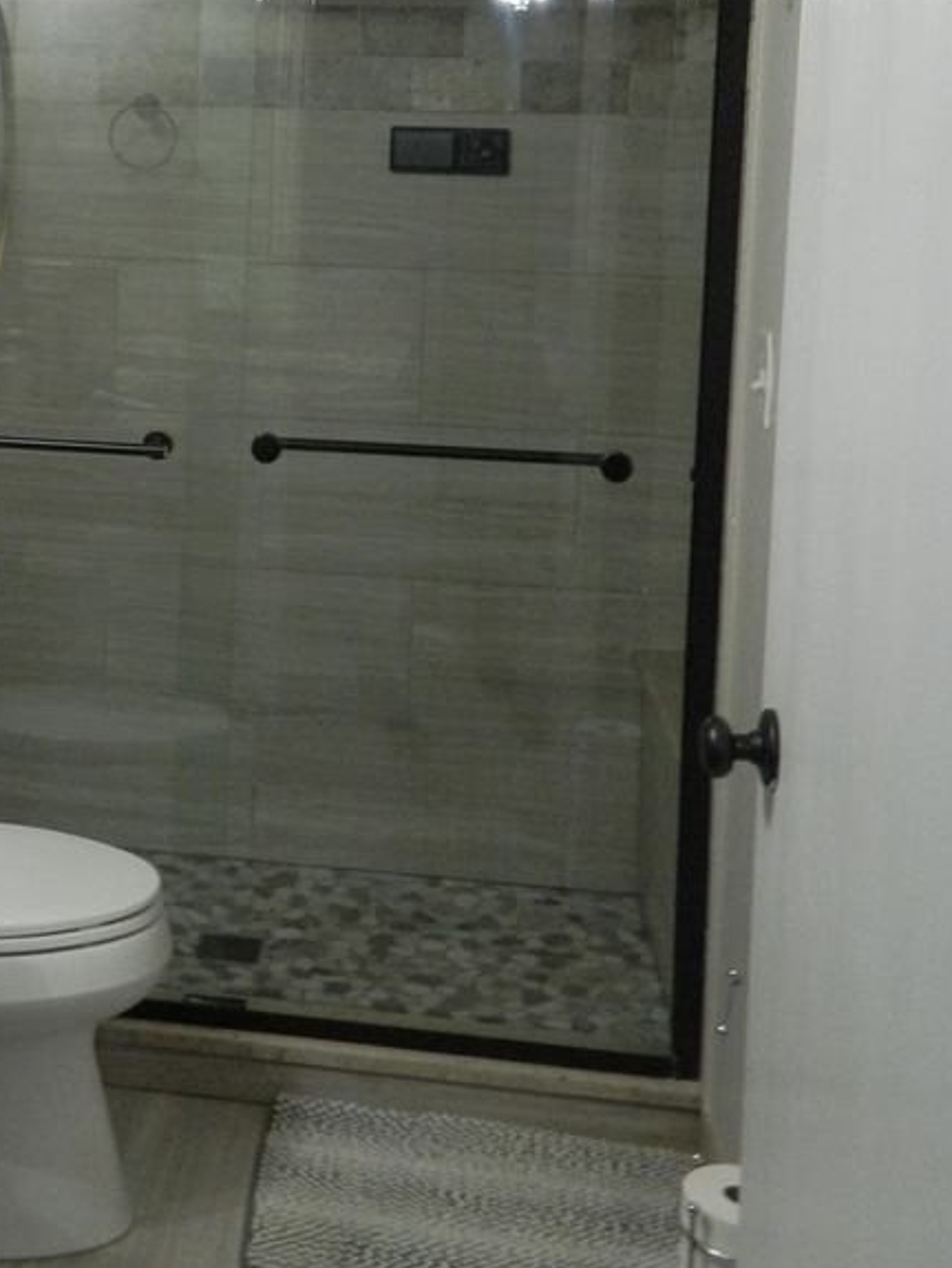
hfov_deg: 30.0
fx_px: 1722
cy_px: 296
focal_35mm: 47
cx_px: 157
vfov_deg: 39.2
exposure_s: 1/30
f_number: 3.1
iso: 320
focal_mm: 4.5
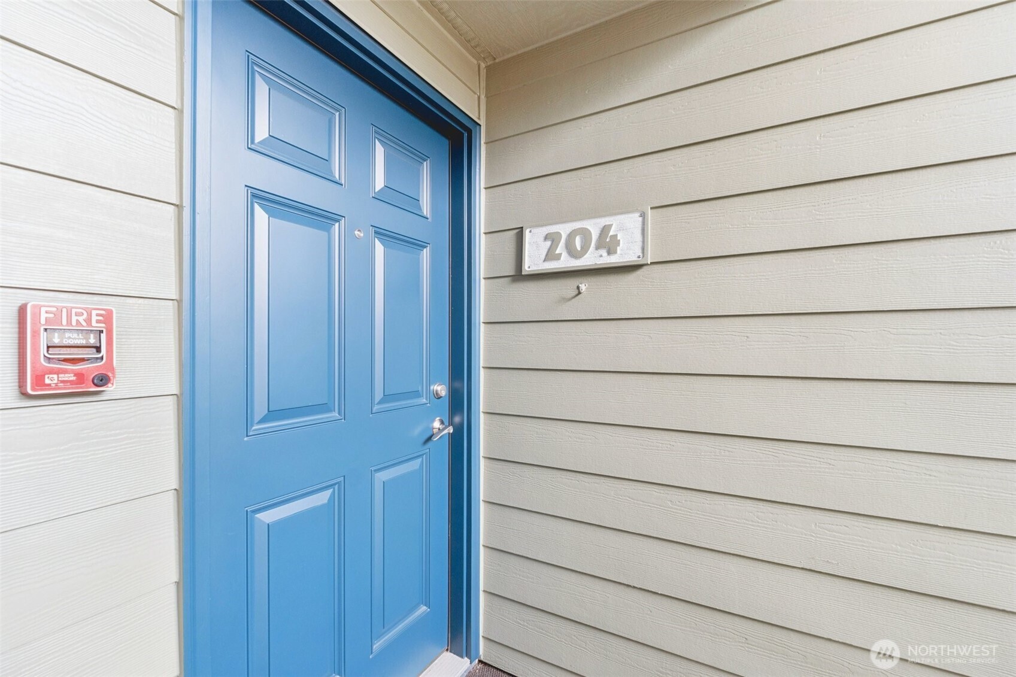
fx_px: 423
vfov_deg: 77.3
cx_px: 508
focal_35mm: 15
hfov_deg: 100.4
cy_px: 338
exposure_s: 1/1.67
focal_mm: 10
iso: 200
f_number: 9
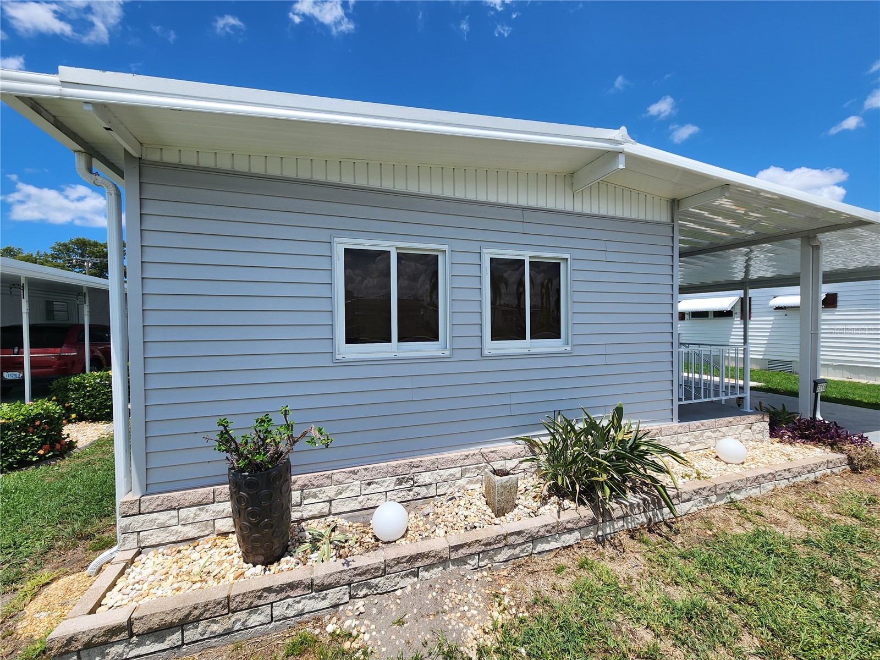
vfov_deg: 89.9
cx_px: 440
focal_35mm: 13
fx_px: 330
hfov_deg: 106.2
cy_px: 330
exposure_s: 1/2163
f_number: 2.2
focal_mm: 2.2
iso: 50
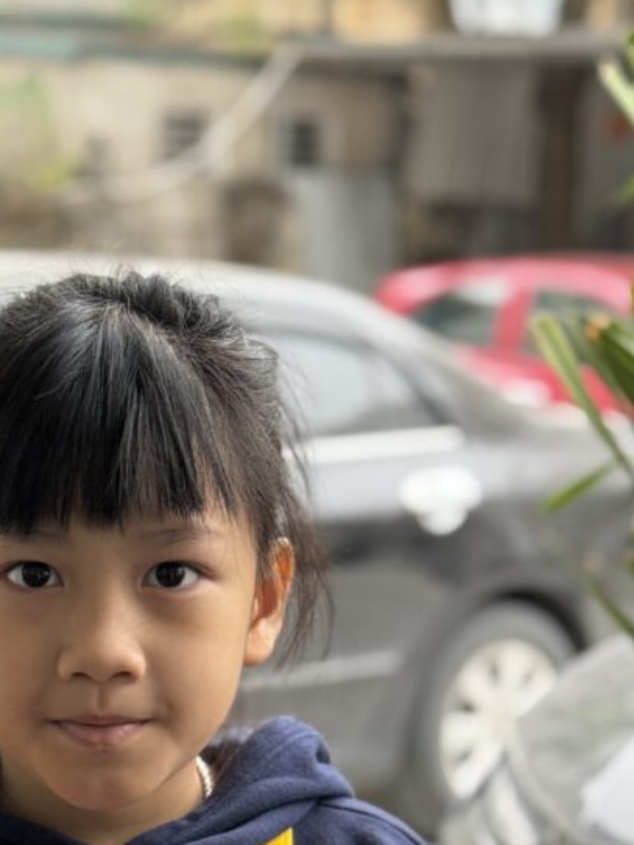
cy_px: 824
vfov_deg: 16.4
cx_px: 48
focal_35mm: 118
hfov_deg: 12.5
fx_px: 2879
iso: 64
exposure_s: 1/159
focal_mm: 6.76
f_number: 1.78
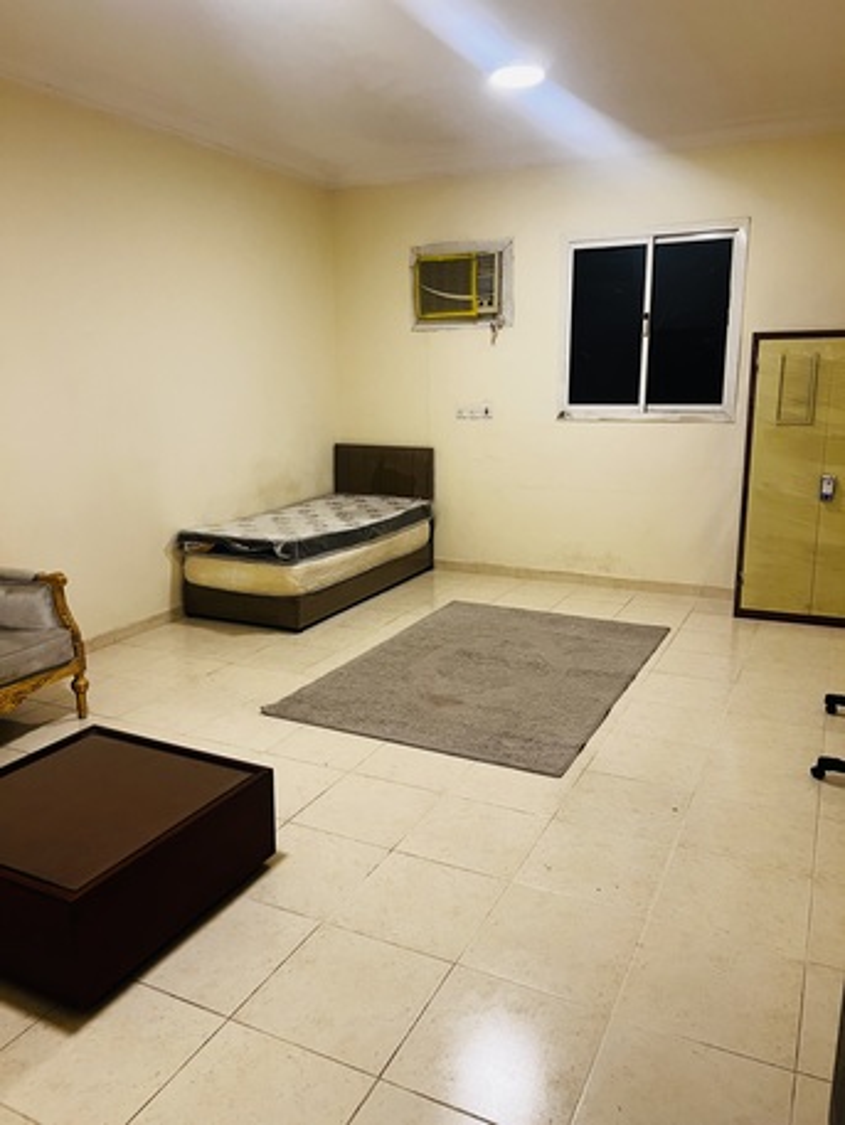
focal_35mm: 26
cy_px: 562
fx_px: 846
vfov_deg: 67.3
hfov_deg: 53.1
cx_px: 422
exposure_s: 1/60
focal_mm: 5.7
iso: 160
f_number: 1.5
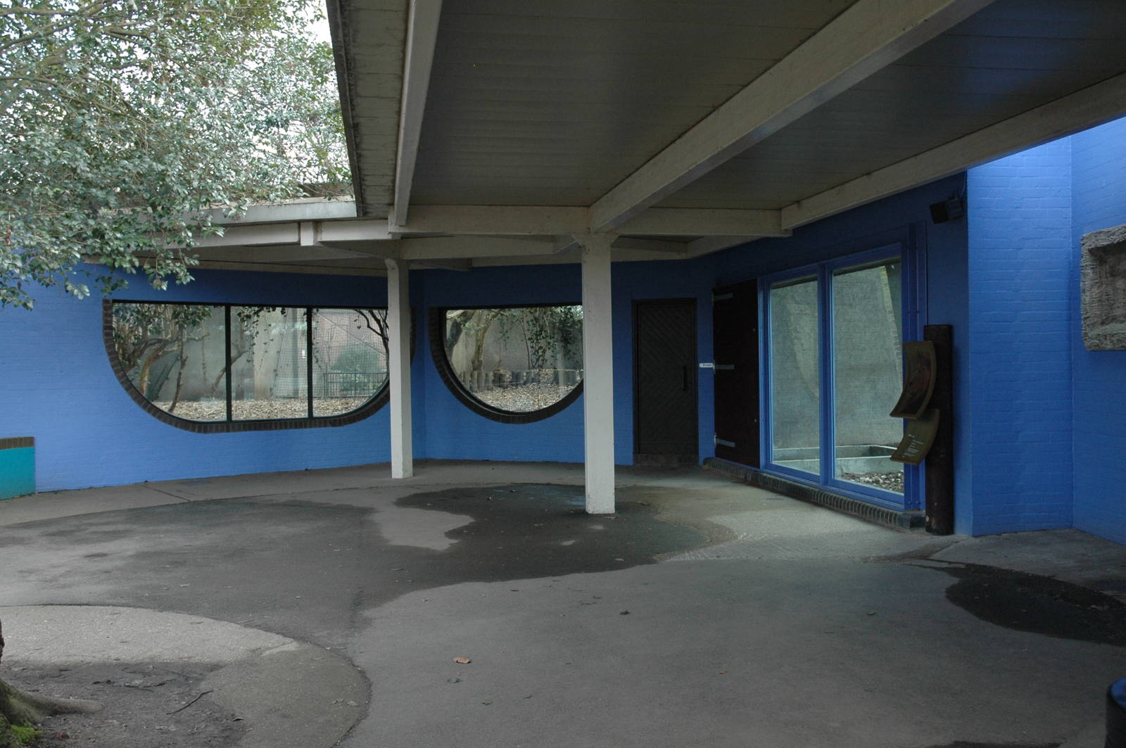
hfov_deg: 53.2
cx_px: 563
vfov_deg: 36.8
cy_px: 374
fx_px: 1125
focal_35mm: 36
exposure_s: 1/100
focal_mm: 24
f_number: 5
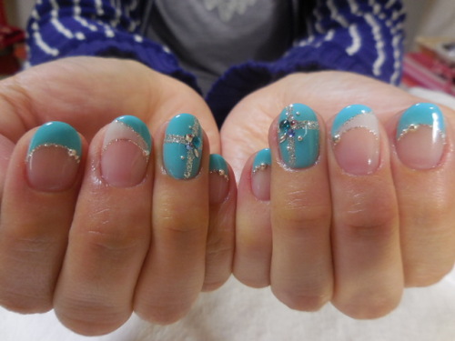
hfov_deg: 69.4
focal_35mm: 25
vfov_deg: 54.9
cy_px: 170
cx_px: 228
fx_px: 329
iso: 200
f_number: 3.3
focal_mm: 4.5
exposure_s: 1/30
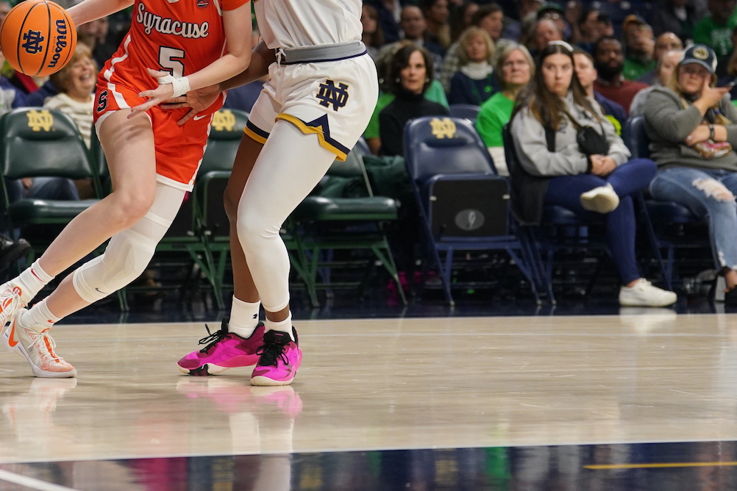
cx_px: 165
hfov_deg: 12.9
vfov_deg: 8.6
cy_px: 72
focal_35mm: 159
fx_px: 3255
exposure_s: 1/2000
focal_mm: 91
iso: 2500
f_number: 2.8
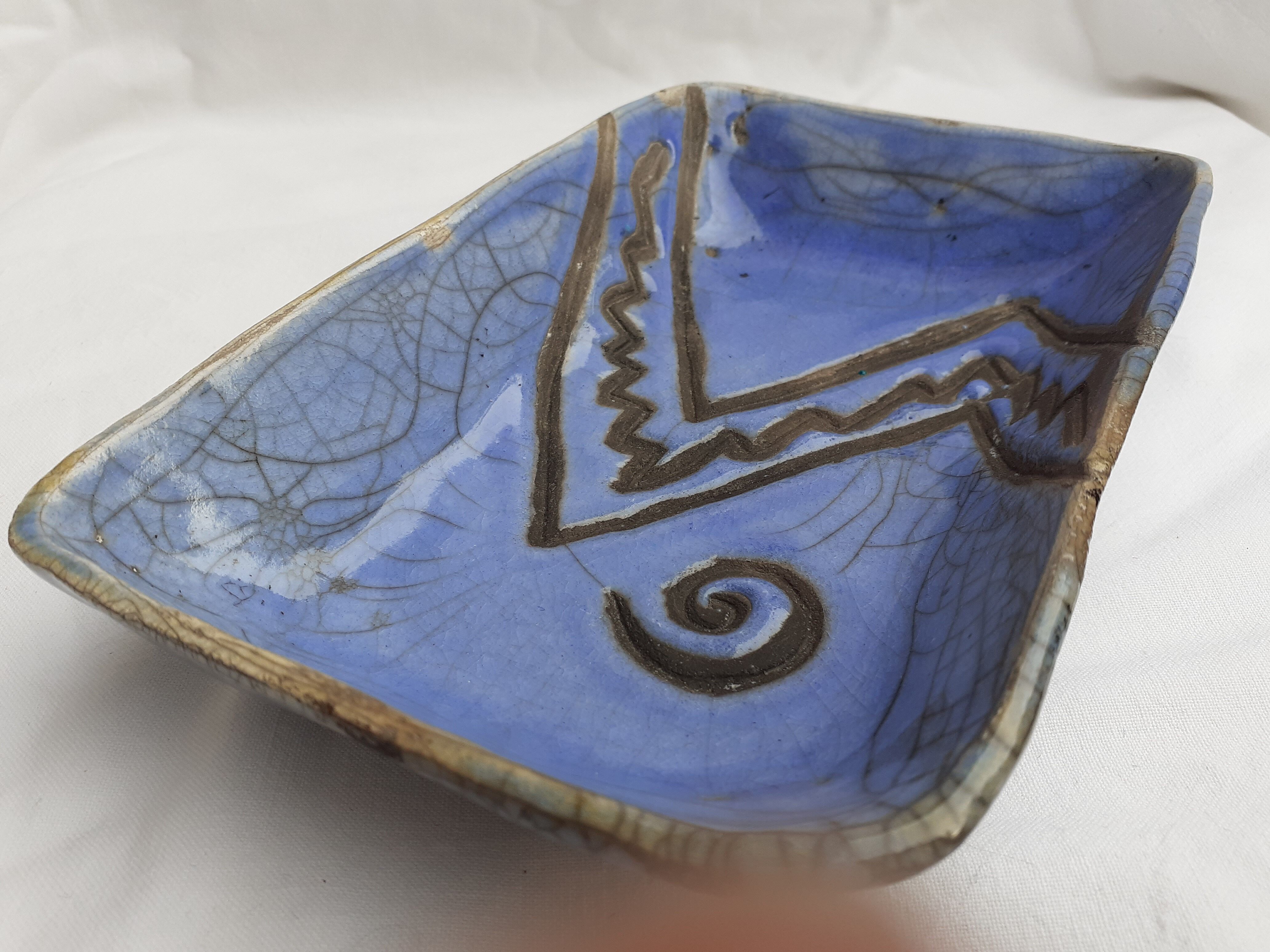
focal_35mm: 27
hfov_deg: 65.3
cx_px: 635
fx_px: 991
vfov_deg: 51.4
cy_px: 476
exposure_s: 1/127
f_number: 1.9
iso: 40
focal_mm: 3.6
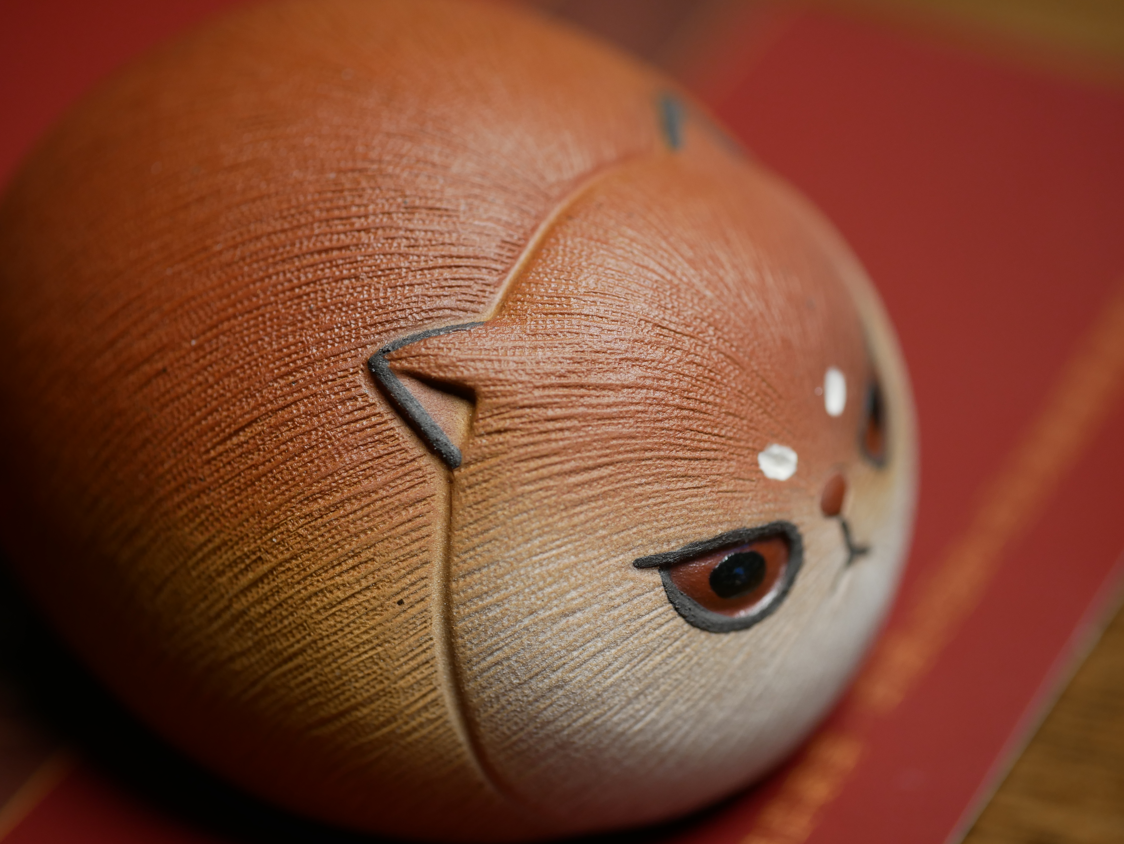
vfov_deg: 16.4
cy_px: 422
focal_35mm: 90
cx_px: 562
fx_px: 2924
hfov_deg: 21.8
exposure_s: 1/50
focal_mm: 45
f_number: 2.8
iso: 400
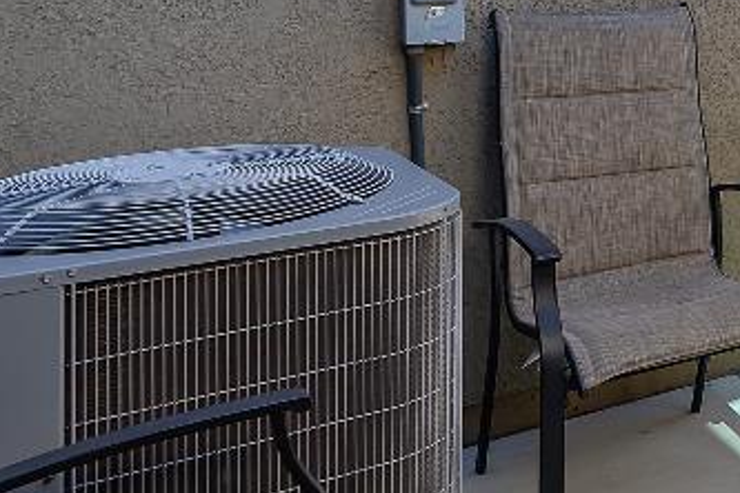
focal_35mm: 54
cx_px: 1024
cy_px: -62
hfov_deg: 28.3
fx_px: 1110
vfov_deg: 23.4
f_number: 4.5
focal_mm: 12
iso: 100
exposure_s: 1/100
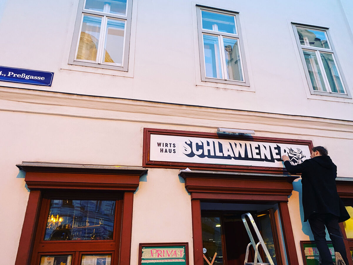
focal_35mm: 26
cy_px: 132
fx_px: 265
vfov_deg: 53.1
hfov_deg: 67.3
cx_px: 176
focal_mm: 4.25
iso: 400
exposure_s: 1/33
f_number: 1.8
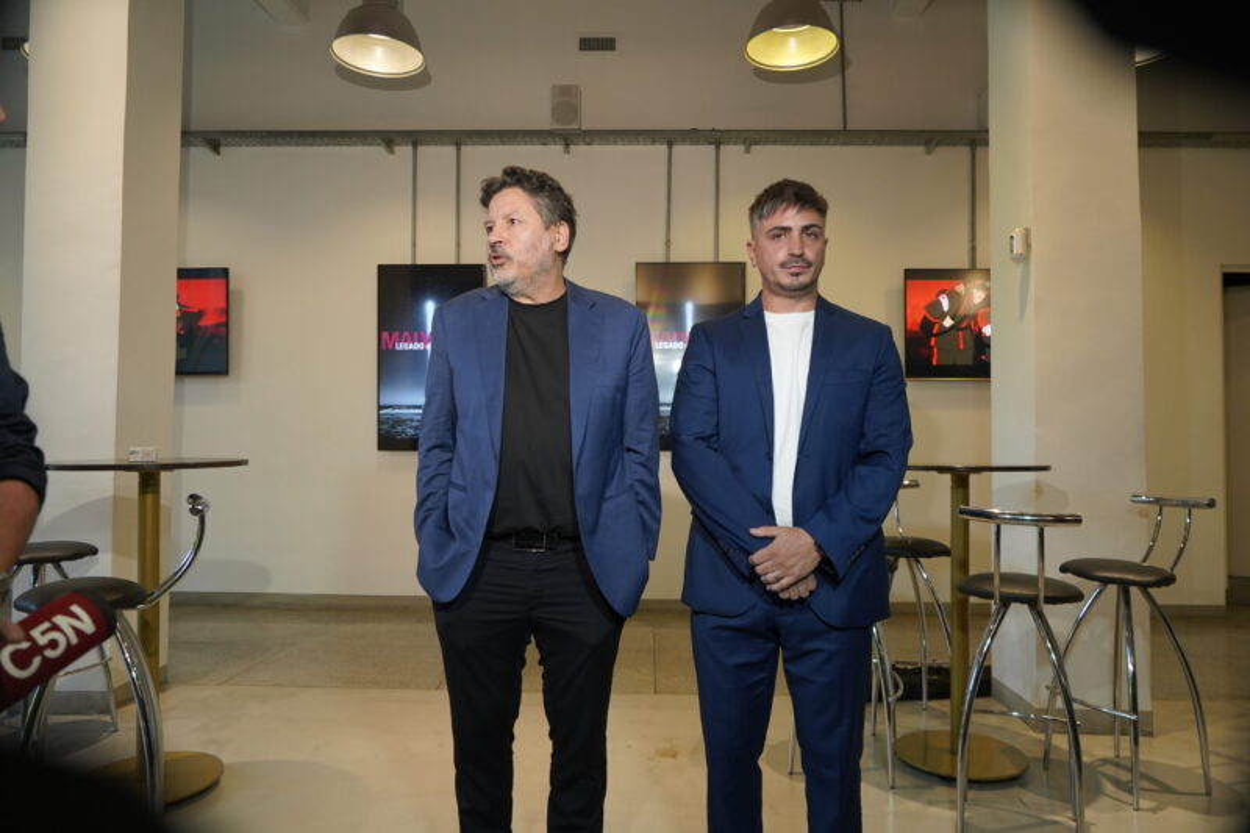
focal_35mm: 24
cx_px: 625
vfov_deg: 53.1
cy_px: 416
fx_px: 833
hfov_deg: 73.8
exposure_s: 1/160
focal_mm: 24
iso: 1600
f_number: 4
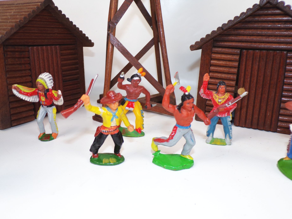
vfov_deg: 44.2
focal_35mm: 32
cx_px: 146
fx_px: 270
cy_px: 110
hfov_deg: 56.8
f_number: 3.2
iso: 80
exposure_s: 1/34
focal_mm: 5.8
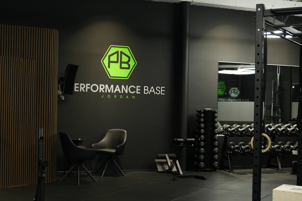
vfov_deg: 23.2
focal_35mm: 58
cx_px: 151
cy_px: 100
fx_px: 491
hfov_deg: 34.2
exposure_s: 1/200
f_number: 2.8
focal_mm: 39
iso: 1600
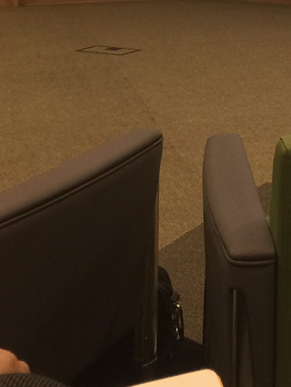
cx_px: 404
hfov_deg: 14.6
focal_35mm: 96
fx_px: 1076
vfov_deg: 17.9
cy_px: -218
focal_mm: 4.15
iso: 32
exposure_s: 1/15
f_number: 2.2
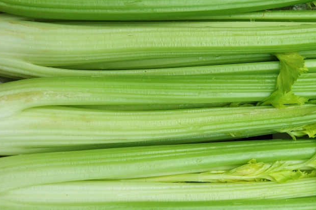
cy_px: 119
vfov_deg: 26.4
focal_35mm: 51
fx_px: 447
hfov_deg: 38.5
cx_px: 208
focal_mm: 21
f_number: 4.5
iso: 200
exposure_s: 1/100
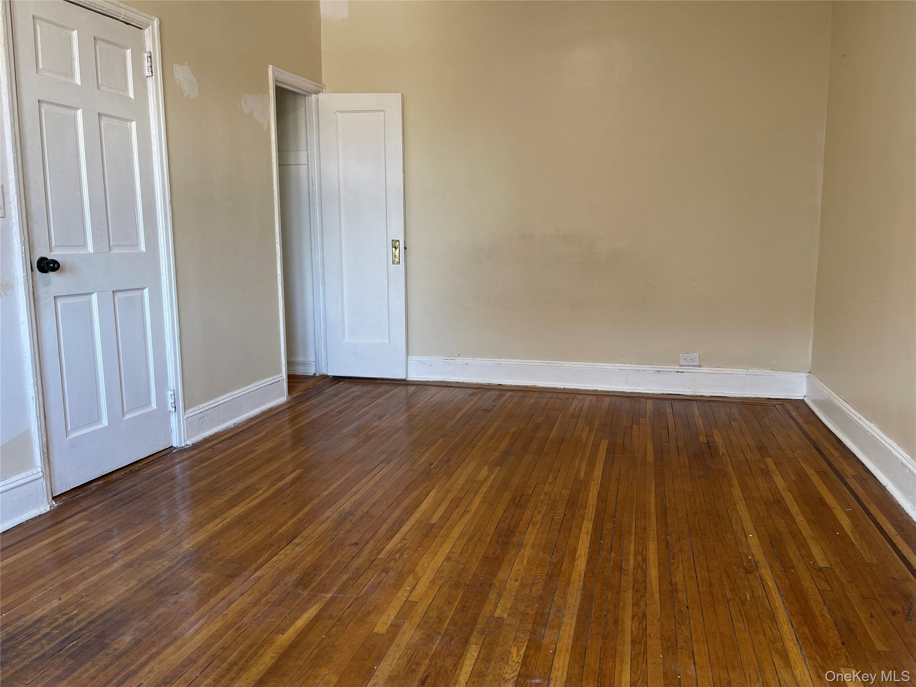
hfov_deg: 69.4
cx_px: 458
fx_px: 662
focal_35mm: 25
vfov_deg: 54.9
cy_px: 344
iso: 80
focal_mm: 5.1
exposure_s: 1/60
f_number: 1.6
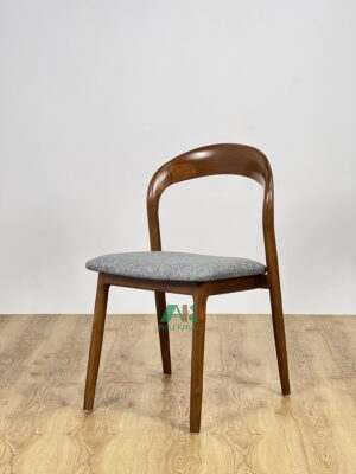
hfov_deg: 19.1
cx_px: 178
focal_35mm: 77
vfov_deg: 25.3
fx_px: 1056
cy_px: 237
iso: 250
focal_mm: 9
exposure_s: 1/97
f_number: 2.8
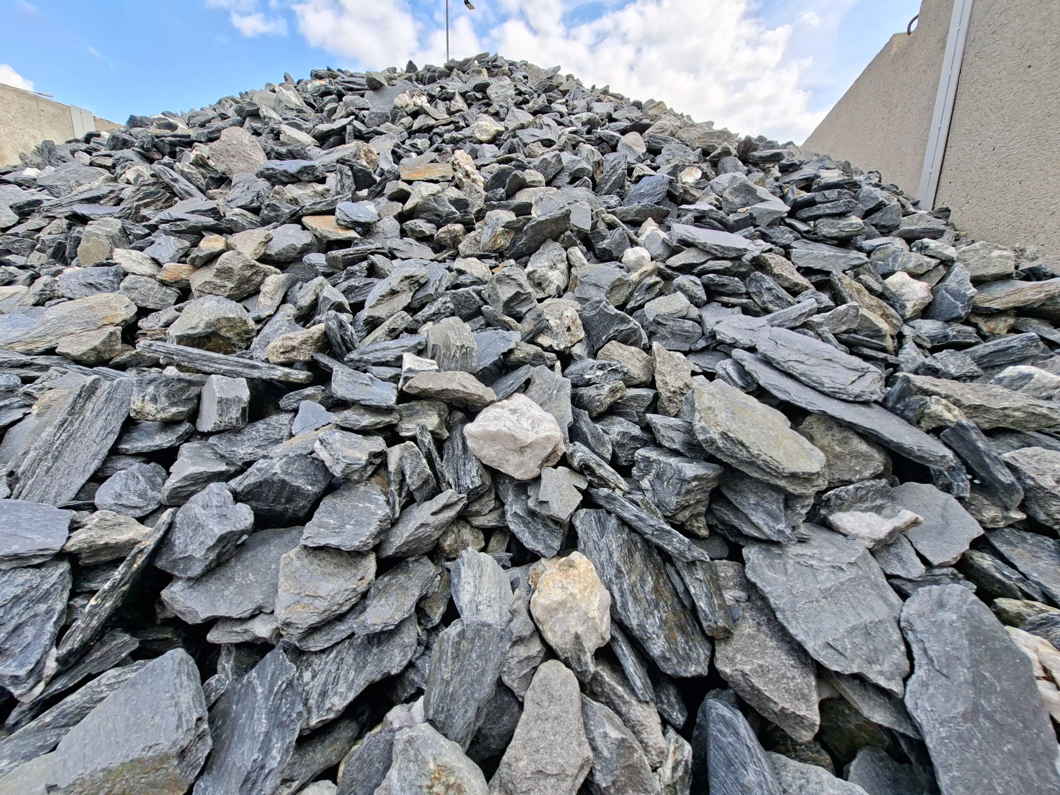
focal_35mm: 13
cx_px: 530
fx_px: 398
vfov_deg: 89.9
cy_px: 398
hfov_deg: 106.2
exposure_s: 1/349
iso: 40
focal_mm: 1.74
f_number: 2.2
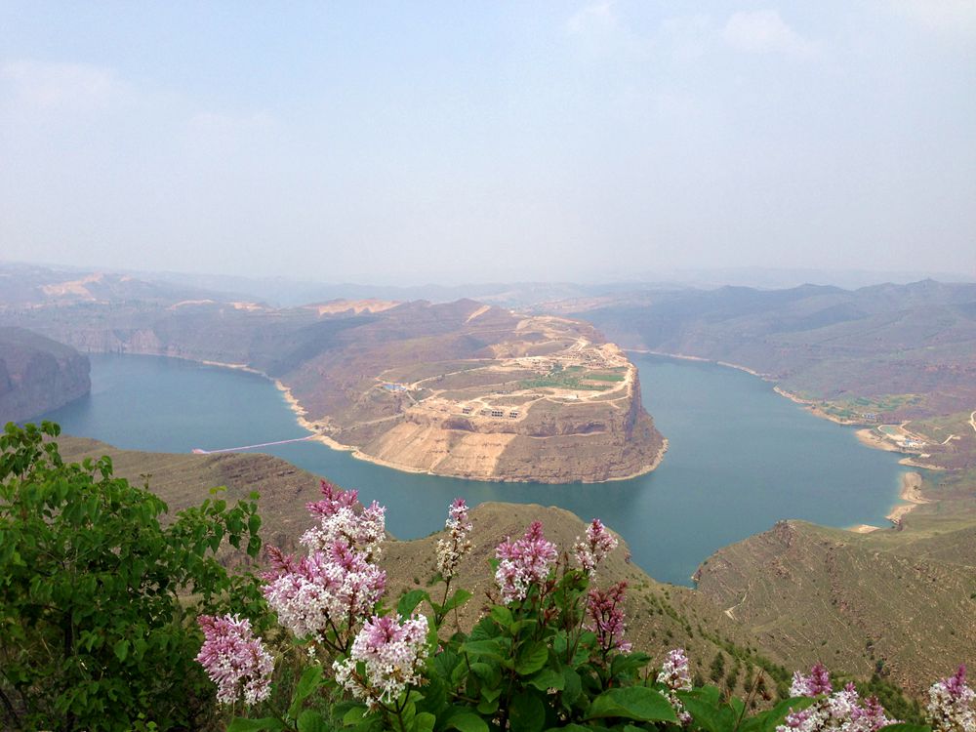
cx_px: 488
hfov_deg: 55.4
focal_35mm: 33
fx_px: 930
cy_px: 366
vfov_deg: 42.9
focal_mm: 4.12
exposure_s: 1/1808
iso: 50
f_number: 2.4
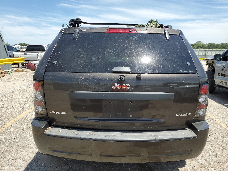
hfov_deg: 65.3
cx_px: 117
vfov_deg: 51.4
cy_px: 87
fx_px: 178
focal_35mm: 27
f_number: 1.5
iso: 50
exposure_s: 1/2500
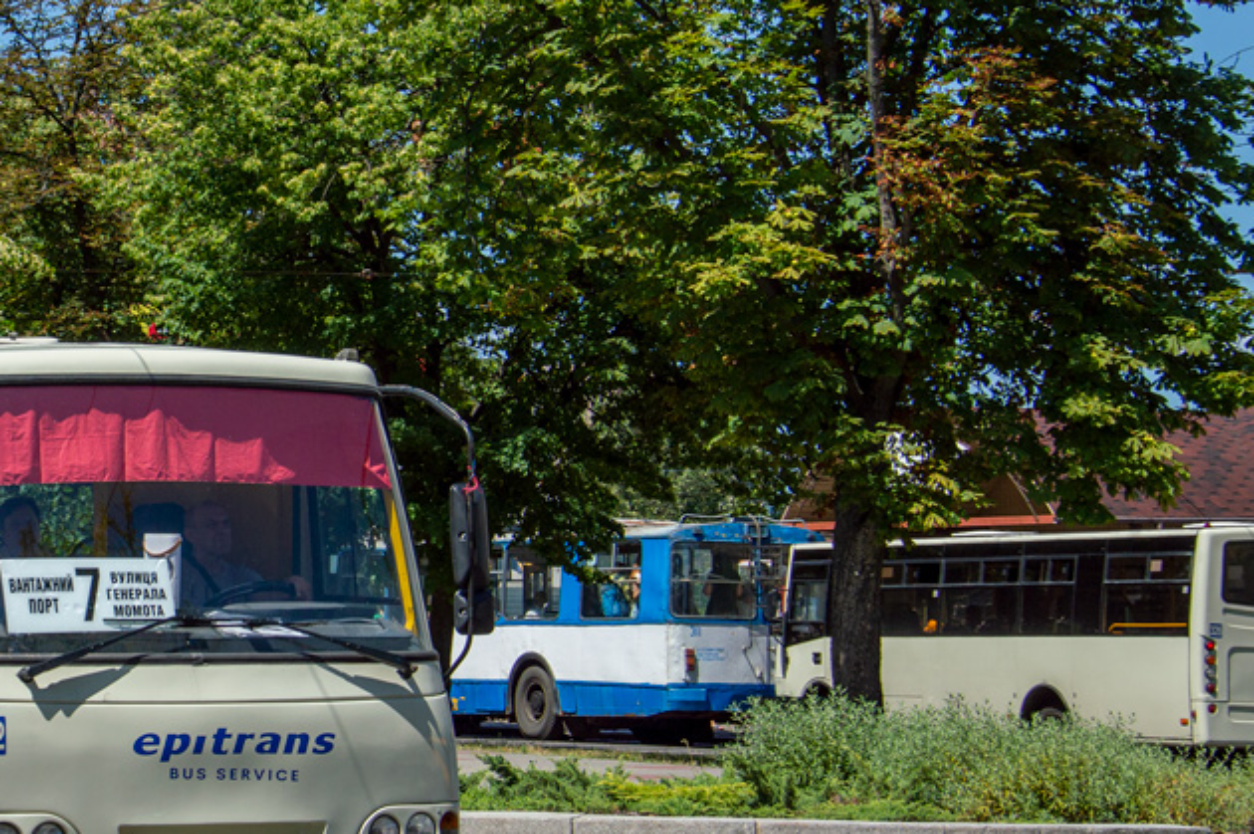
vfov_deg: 11.5
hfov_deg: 16.9
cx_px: 42
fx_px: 4142
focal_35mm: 119
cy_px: 319
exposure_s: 1/800
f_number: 9
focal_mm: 40
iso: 100
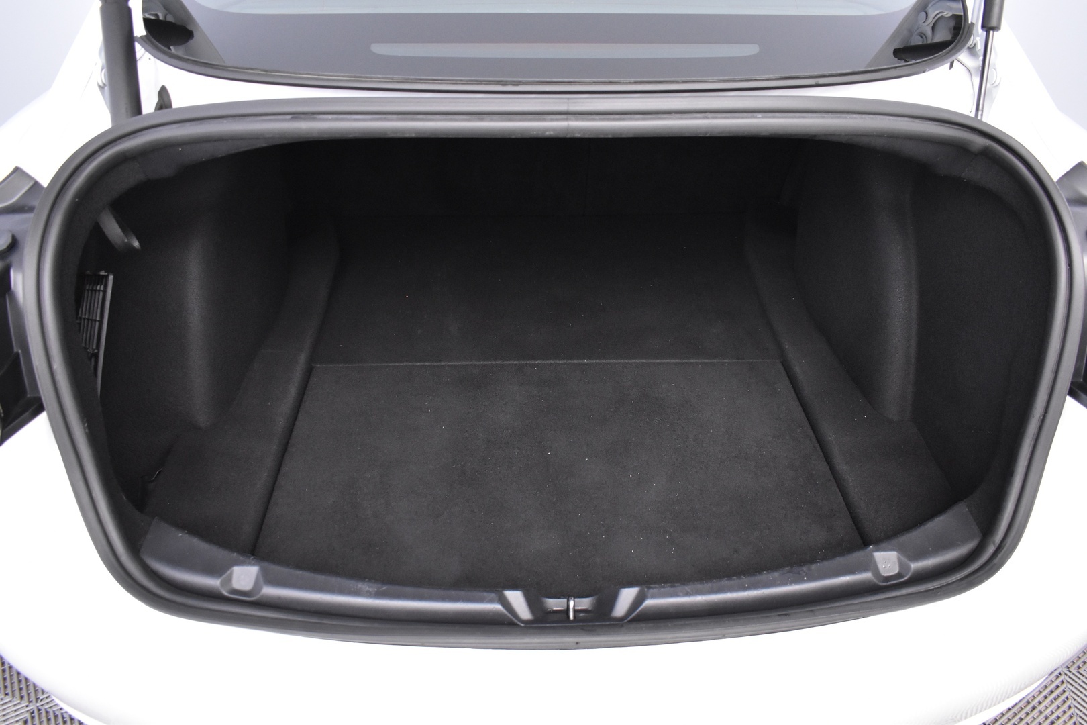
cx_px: 544
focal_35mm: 27
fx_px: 815
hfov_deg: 67.4
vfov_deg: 47.9
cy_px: 362
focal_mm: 18
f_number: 3.5
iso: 2500
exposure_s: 1/30
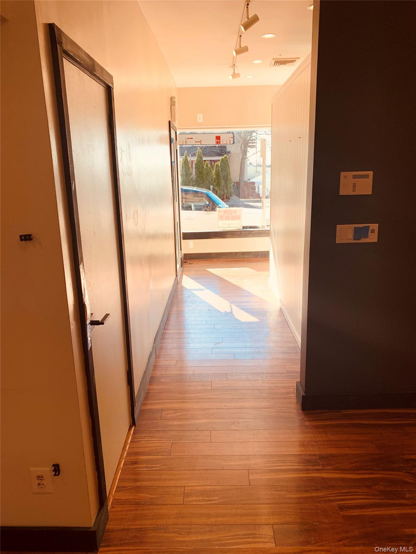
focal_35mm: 26
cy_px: 277
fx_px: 417
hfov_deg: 53.1
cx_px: 208
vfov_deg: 67.3
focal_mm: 4.25
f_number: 1.8
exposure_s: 1/263
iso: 25
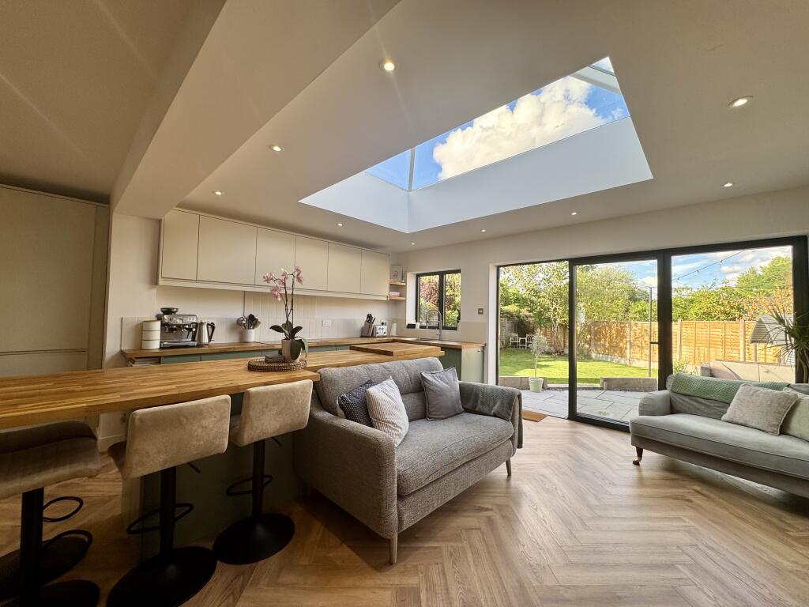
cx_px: 404
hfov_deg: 102.1
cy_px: 304
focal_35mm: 14
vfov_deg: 85.7
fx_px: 327
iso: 40
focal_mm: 2.22
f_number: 2.2
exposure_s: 1/154
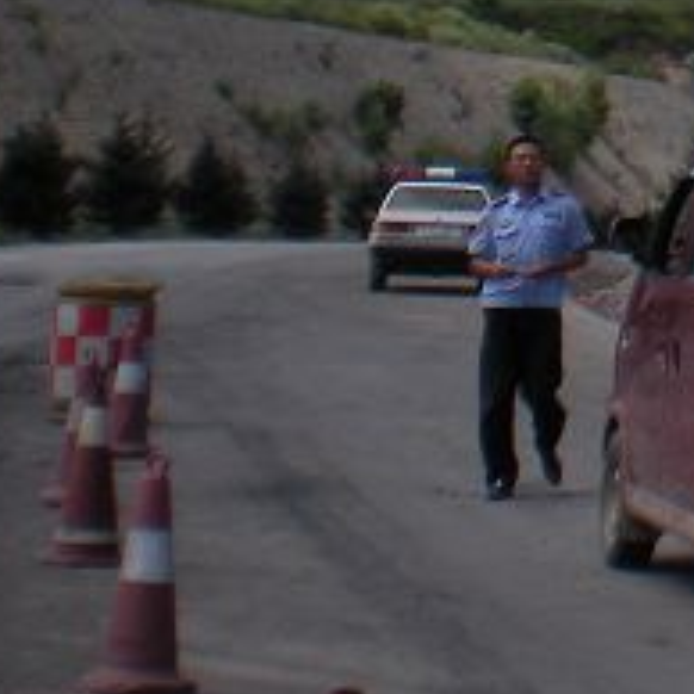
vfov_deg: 9.6
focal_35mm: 173
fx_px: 3924
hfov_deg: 9.2
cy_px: -526
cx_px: 1621
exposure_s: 1/728
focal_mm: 6.3
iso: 64
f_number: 4.6
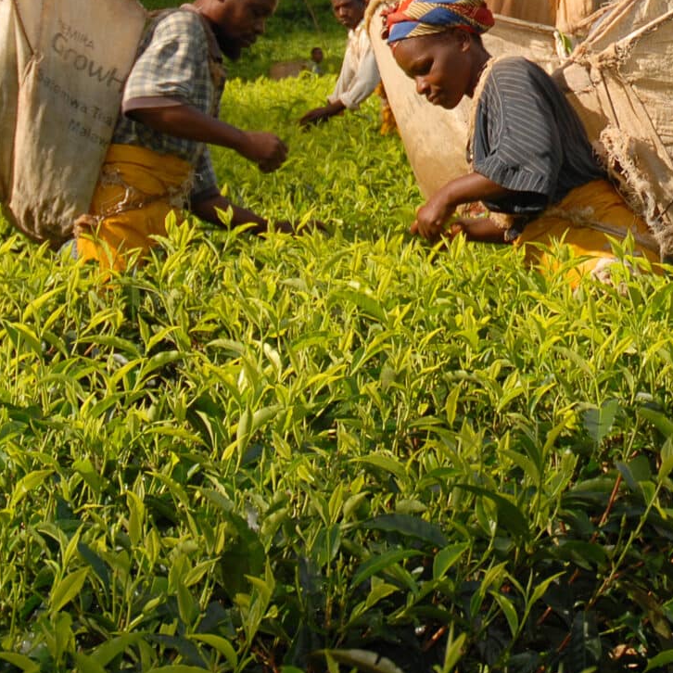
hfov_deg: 14.1
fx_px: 2673
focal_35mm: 122
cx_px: 722
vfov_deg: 14.0
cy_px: -108
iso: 100
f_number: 4.5
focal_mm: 27
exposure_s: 1/80
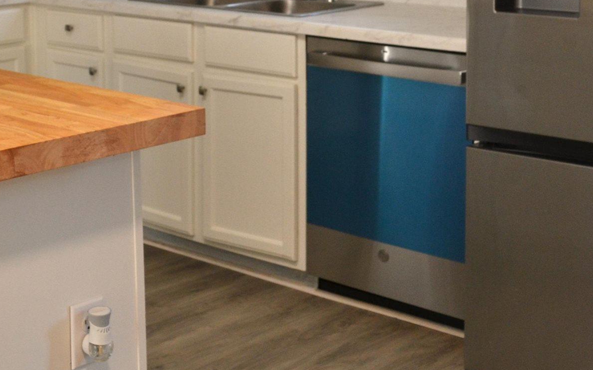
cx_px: 208
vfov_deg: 17.3
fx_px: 1147
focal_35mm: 71
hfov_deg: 28.8
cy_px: -95
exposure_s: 1/60
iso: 400
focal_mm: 18
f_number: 4
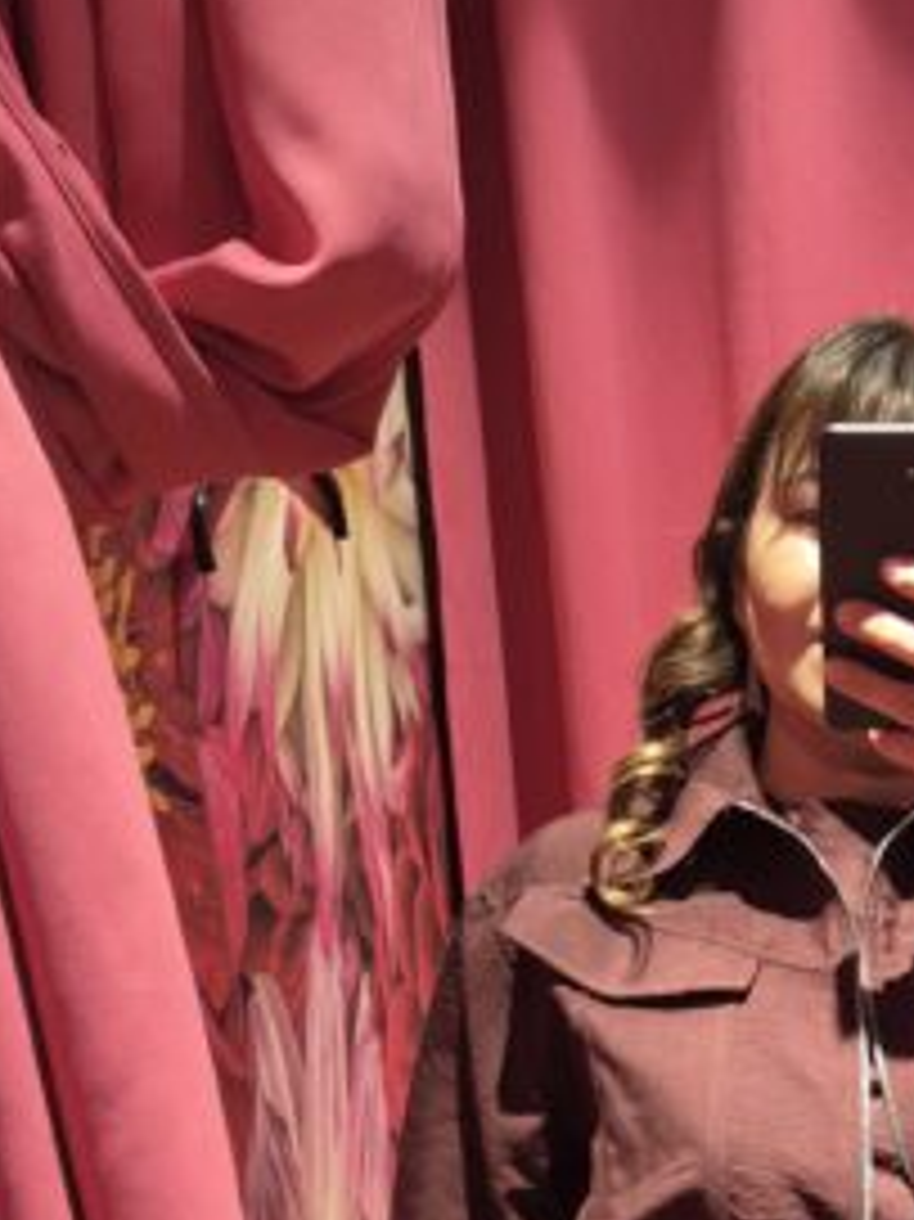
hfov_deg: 21.5
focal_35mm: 65
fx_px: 2290
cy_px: 1186
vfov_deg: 28.2
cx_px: 984
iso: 640
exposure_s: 1/100
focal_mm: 5.4
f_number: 1.8
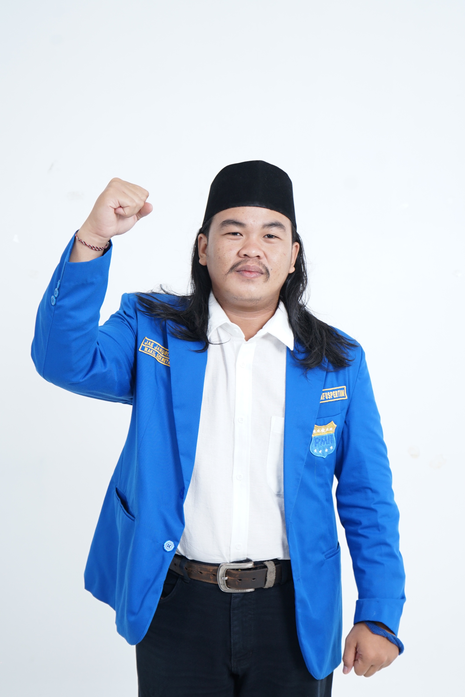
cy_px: 348
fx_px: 775
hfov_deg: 33.4
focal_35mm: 40
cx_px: 232
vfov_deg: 48.5
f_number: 5
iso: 320
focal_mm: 40
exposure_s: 1/100
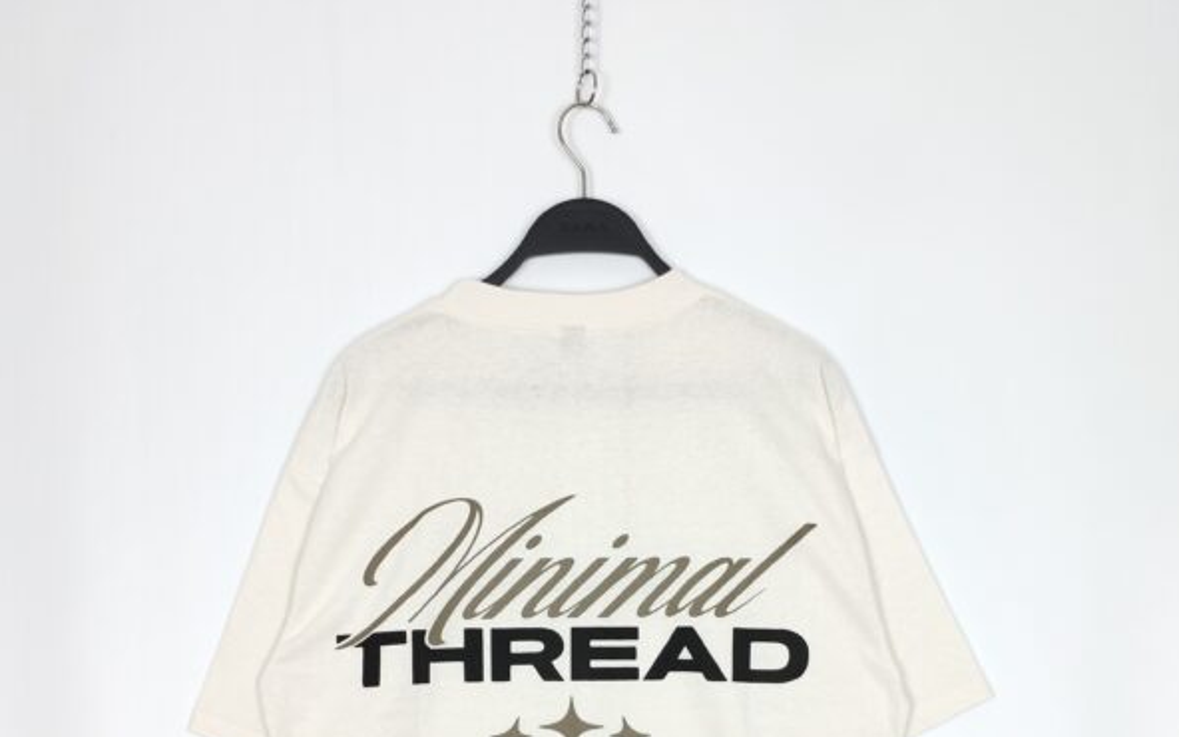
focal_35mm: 40
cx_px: 595
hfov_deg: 49.3
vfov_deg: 30.6
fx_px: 1285
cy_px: 662
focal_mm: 4.27
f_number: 1.8
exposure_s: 1/15
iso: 100
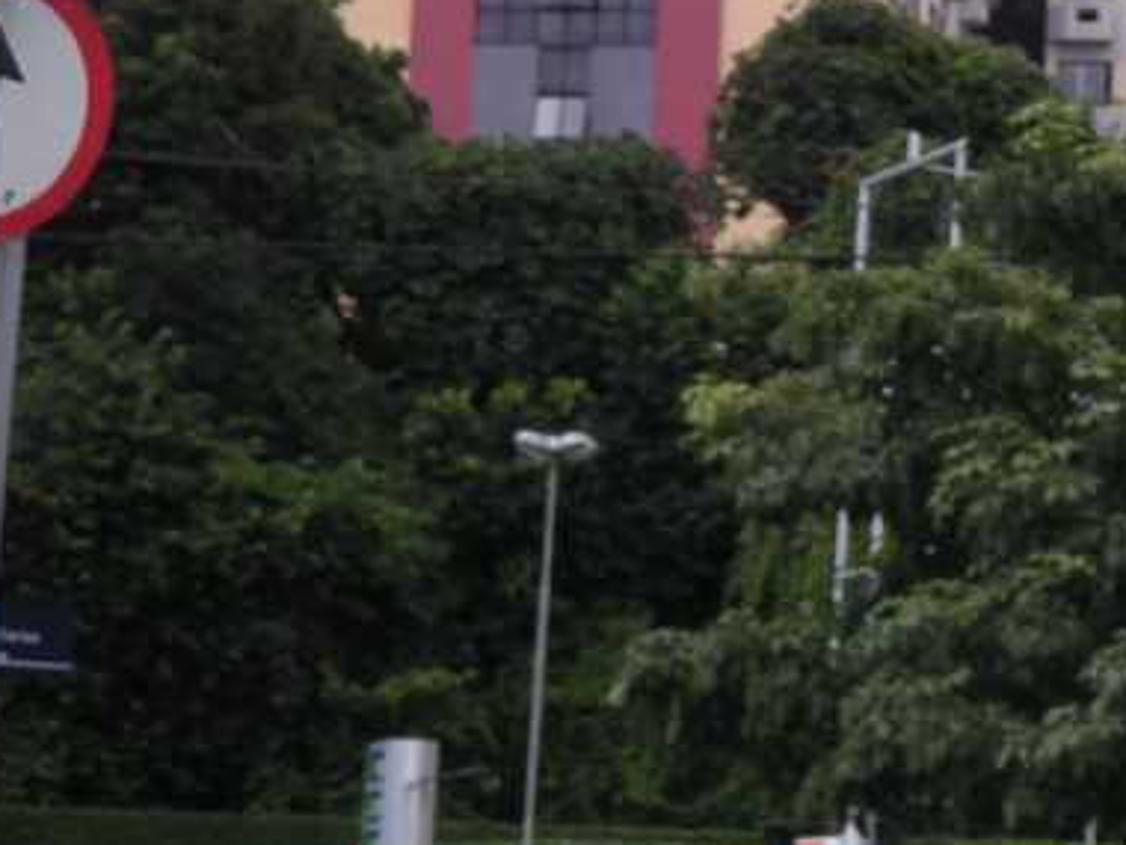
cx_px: 1144
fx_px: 6506
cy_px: -27
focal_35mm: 200
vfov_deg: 7.4
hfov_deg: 9.8
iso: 50
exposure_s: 1/500
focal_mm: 14.7
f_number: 3.4
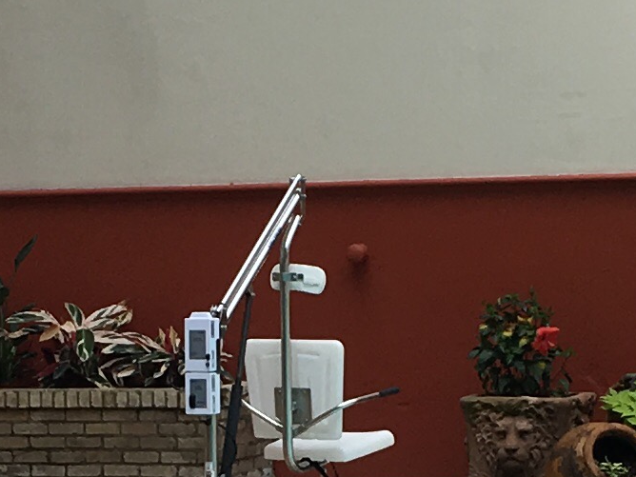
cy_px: 524
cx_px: 268
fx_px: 3215
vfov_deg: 8.4
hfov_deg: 11.3
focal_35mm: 175
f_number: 2.2
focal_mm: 4.15
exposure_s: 1/1040
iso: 25
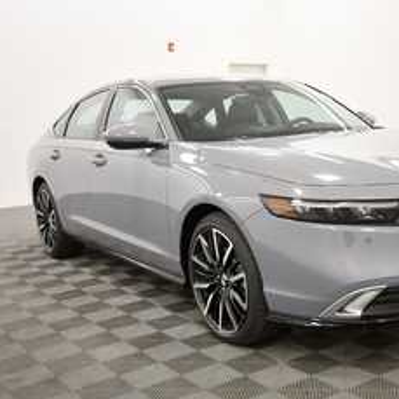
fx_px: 522
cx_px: 291
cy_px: 200
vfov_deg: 41.9
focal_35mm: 40
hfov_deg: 40.9
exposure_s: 1/125
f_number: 5.3
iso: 1100
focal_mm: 18
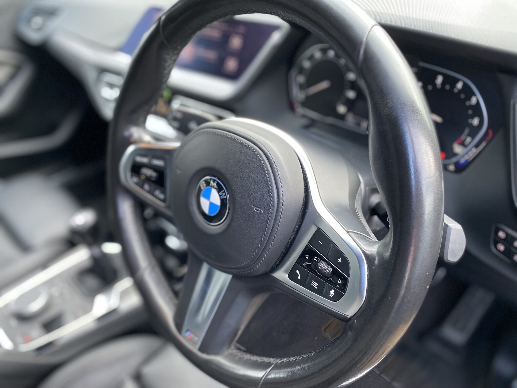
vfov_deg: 53.1
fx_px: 388
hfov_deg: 67.3
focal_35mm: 26
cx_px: 258
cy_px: 194
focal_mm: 4.25
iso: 250
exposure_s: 1/50
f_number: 1.8
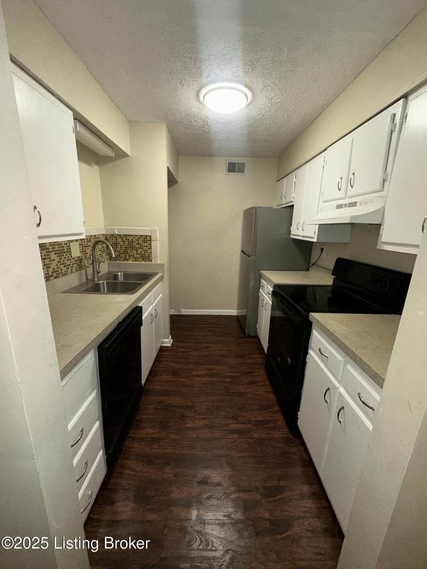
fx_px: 230
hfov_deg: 85.7
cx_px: 214
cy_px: 284
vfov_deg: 102.1
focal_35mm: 14
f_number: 2.2
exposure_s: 1/60
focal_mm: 2.22
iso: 125
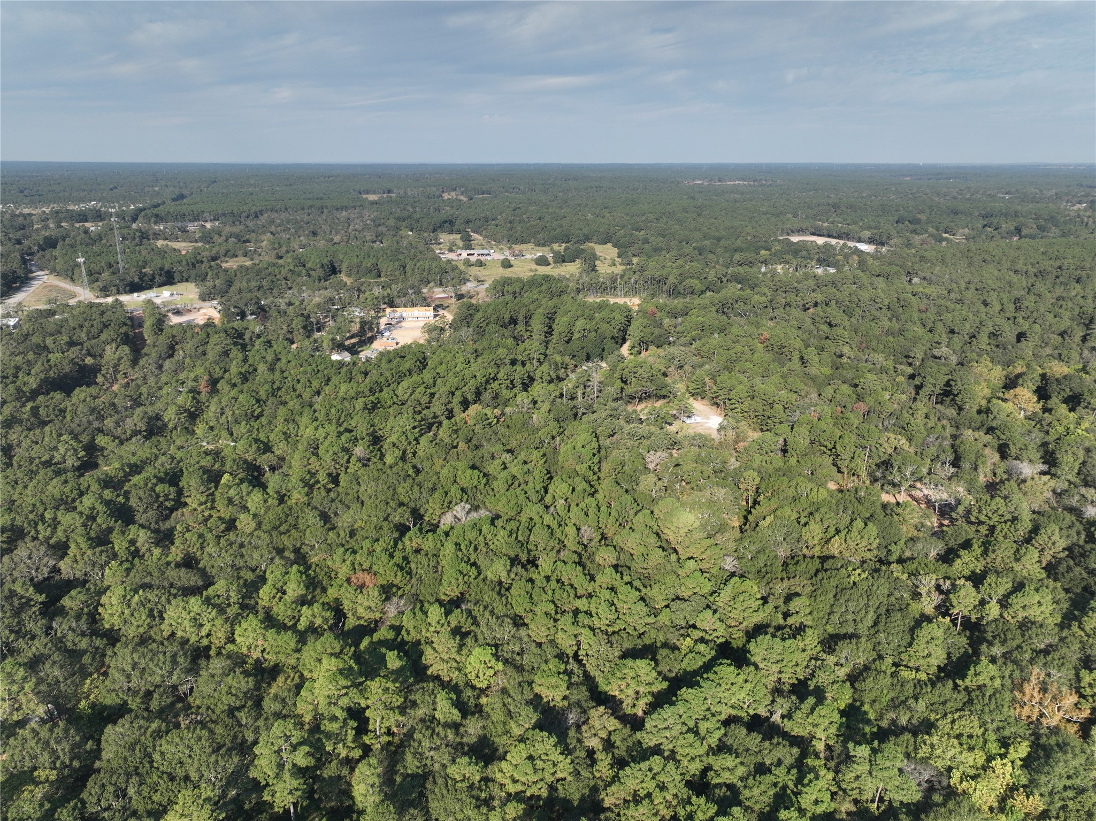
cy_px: 410
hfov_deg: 71.6
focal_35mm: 24
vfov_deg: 56.8
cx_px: 548
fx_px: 760
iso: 100
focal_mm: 12.29
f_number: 2.8
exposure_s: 1/2000
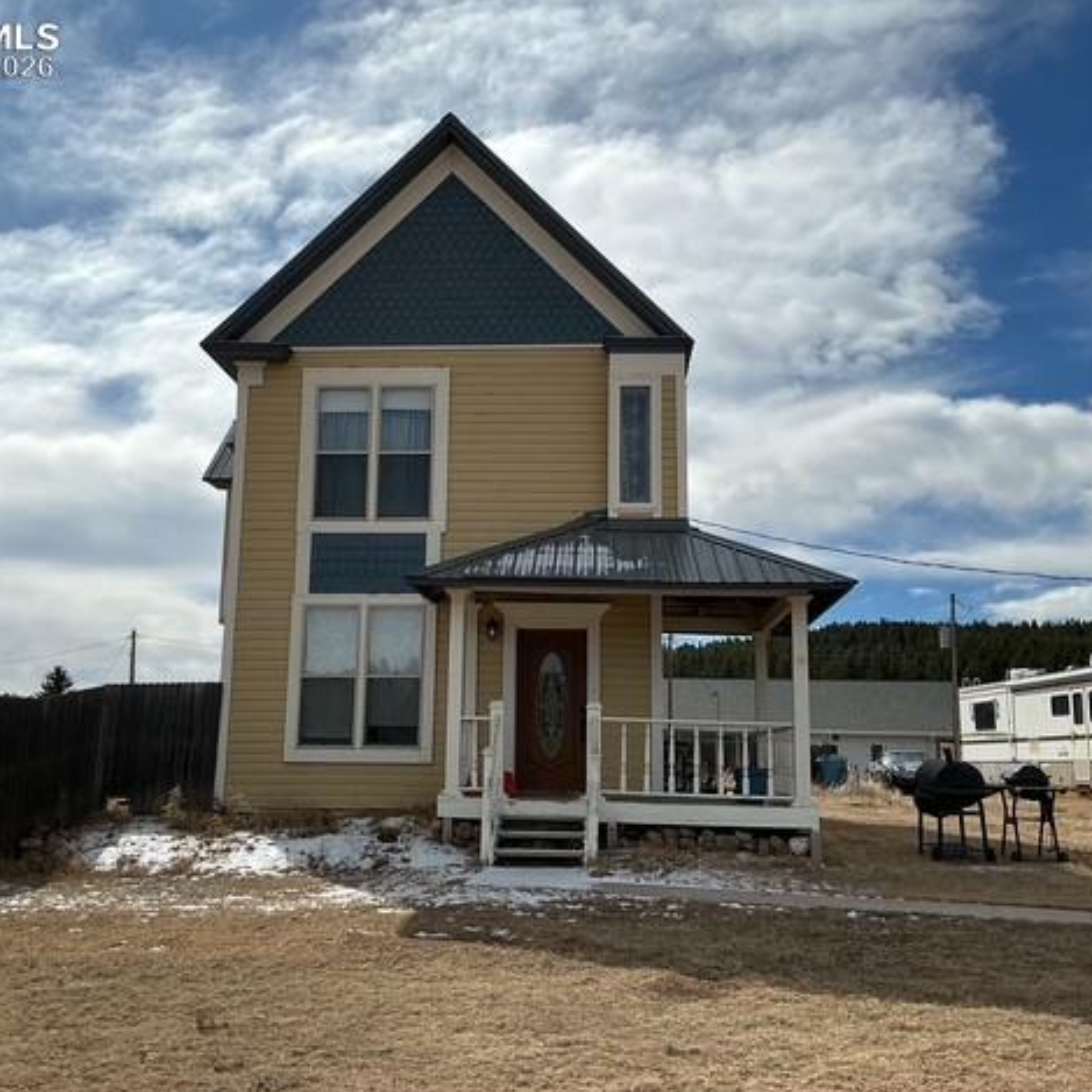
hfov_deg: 47.2
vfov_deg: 47.2
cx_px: 512
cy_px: 556
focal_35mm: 35
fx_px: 1249
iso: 25
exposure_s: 1/4785
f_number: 1.8
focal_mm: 3
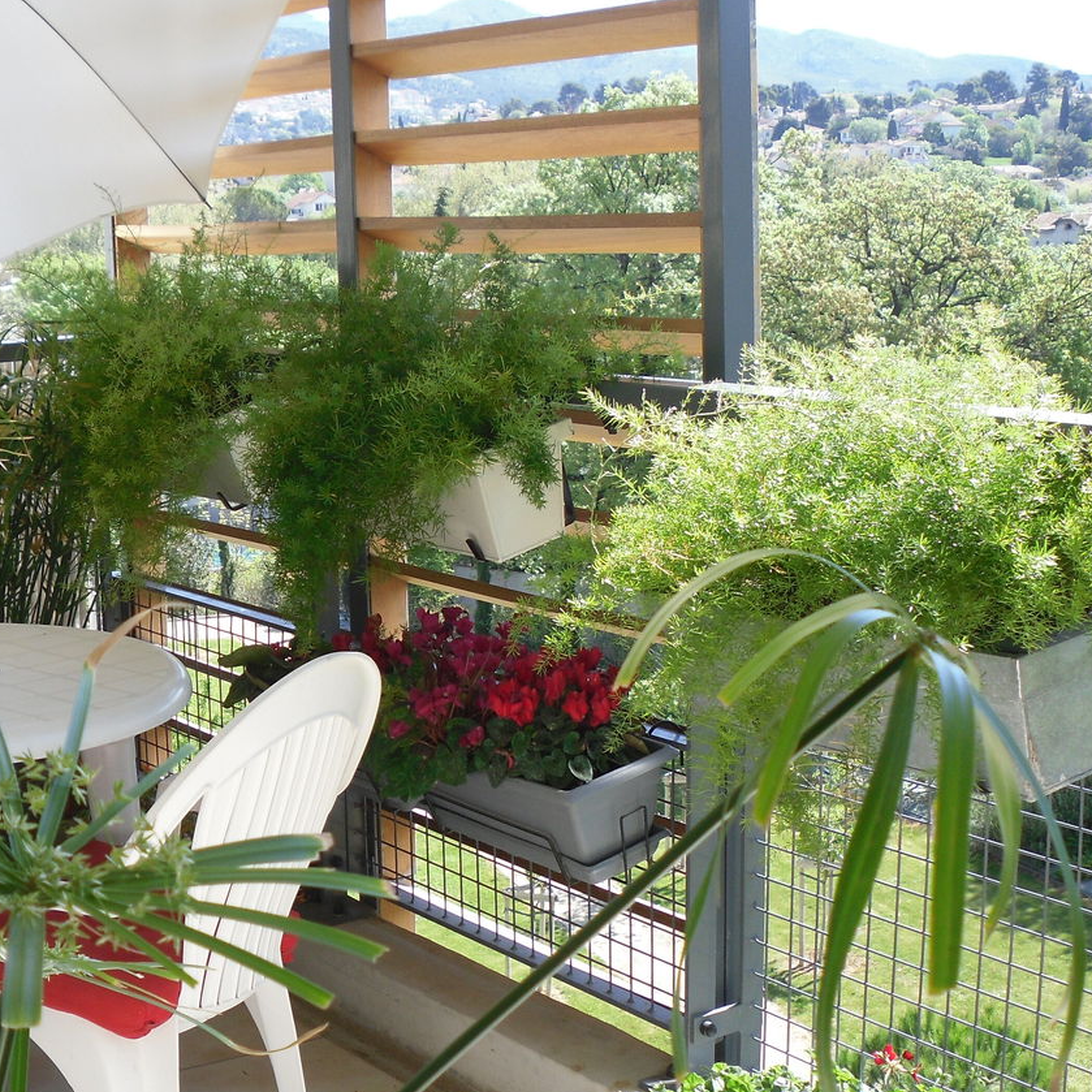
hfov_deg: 28.6
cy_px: 601
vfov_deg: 29.1
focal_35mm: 59
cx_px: 271
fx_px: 2106
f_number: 3
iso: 80
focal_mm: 6.3
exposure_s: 1/245
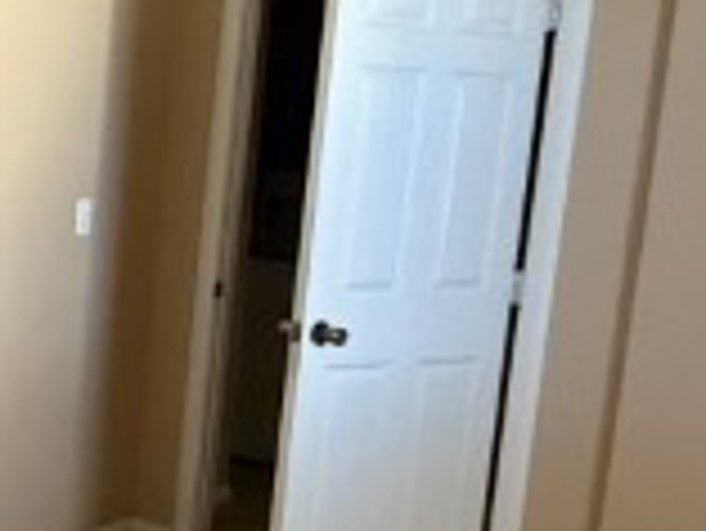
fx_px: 1163
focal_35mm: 57
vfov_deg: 25.7
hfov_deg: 23.9
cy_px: 274
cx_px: -436
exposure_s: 1/60
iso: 500
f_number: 2.2
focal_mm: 2.22
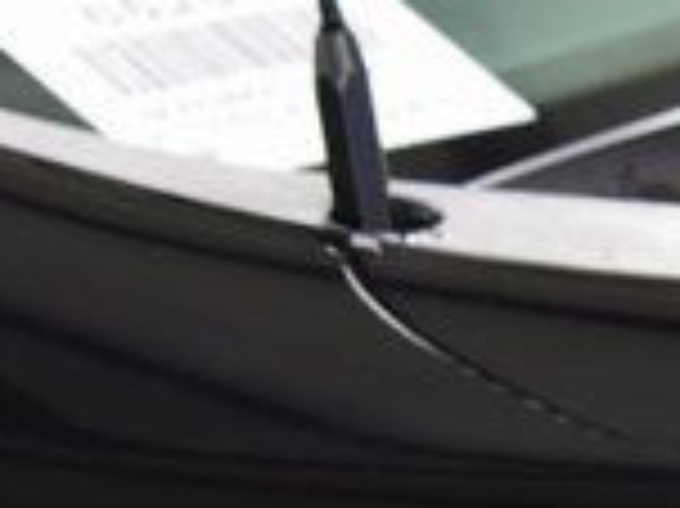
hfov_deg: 6.8
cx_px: 1351
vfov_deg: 5.2
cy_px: 951
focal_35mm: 282
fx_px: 5535
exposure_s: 1/15
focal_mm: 46
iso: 720
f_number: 6.3
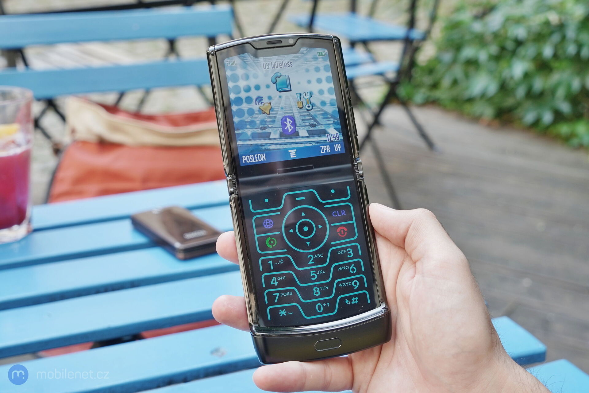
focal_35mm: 41
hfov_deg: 47.4
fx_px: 671
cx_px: 294
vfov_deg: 32.6
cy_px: 196
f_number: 7.1
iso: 250
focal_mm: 41
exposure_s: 1/125
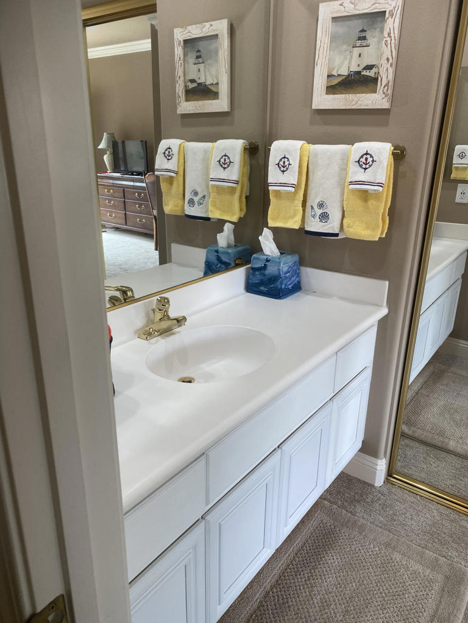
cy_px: 312
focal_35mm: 26
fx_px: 469
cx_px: 234
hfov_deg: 53.1
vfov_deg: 67.3
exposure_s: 1/120
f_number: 1.8
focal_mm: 4.25
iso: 80
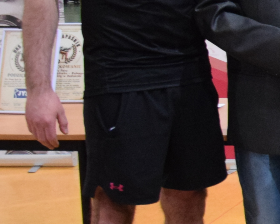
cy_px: 100
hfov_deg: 11.1
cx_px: 648
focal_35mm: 148
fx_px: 1230
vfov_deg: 10.4
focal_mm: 21
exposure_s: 1/100
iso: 3200
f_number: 3.8
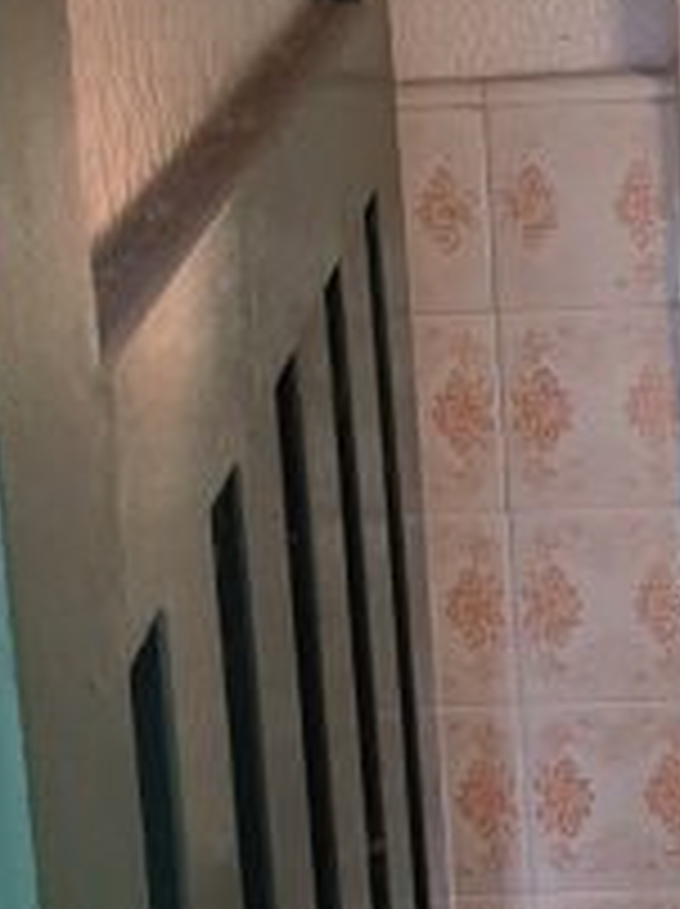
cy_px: 940
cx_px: 883
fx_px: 1732
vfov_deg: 27.5
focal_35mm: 66
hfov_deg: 20.3
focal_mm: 1.74
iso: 200
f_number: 2.2
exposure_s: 1/50
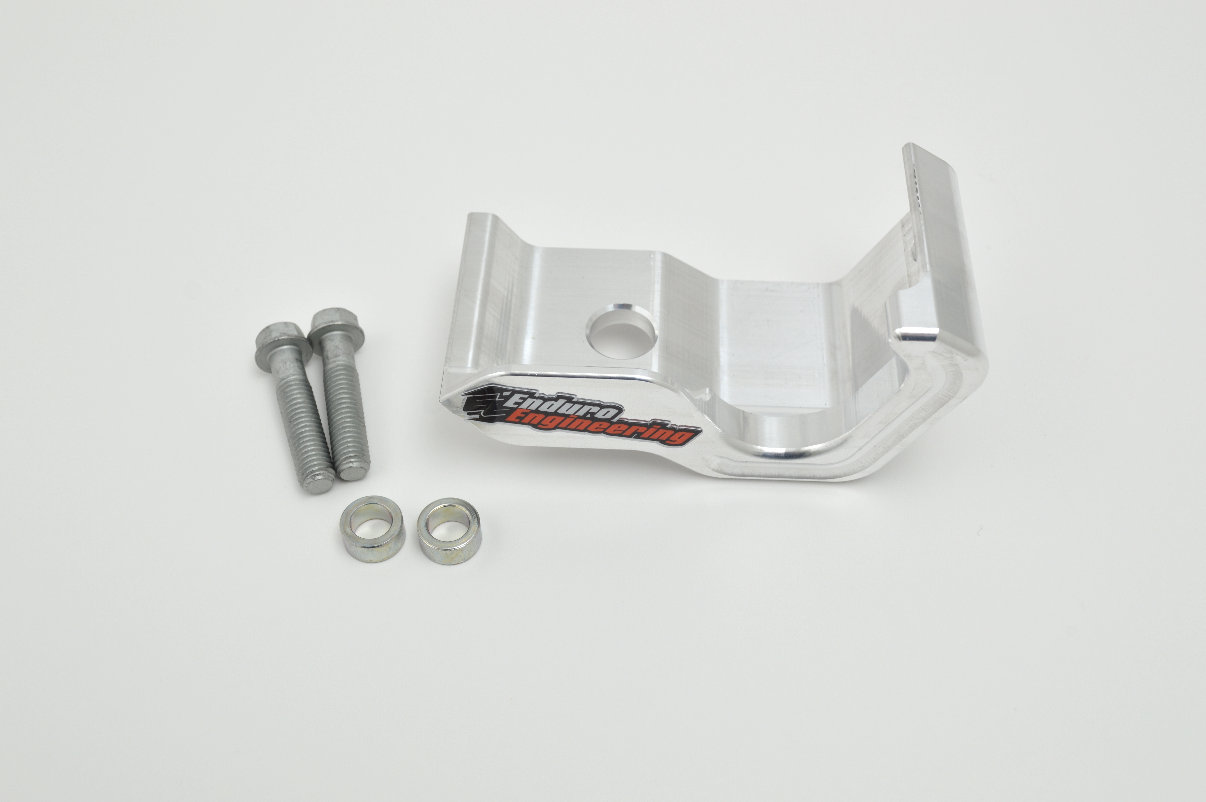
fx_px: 1305
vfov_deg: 34.1
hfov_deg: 49.6
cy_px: 401
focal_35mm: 39
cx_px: 603
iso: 100
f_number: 8
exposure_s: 1/5
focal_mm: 26
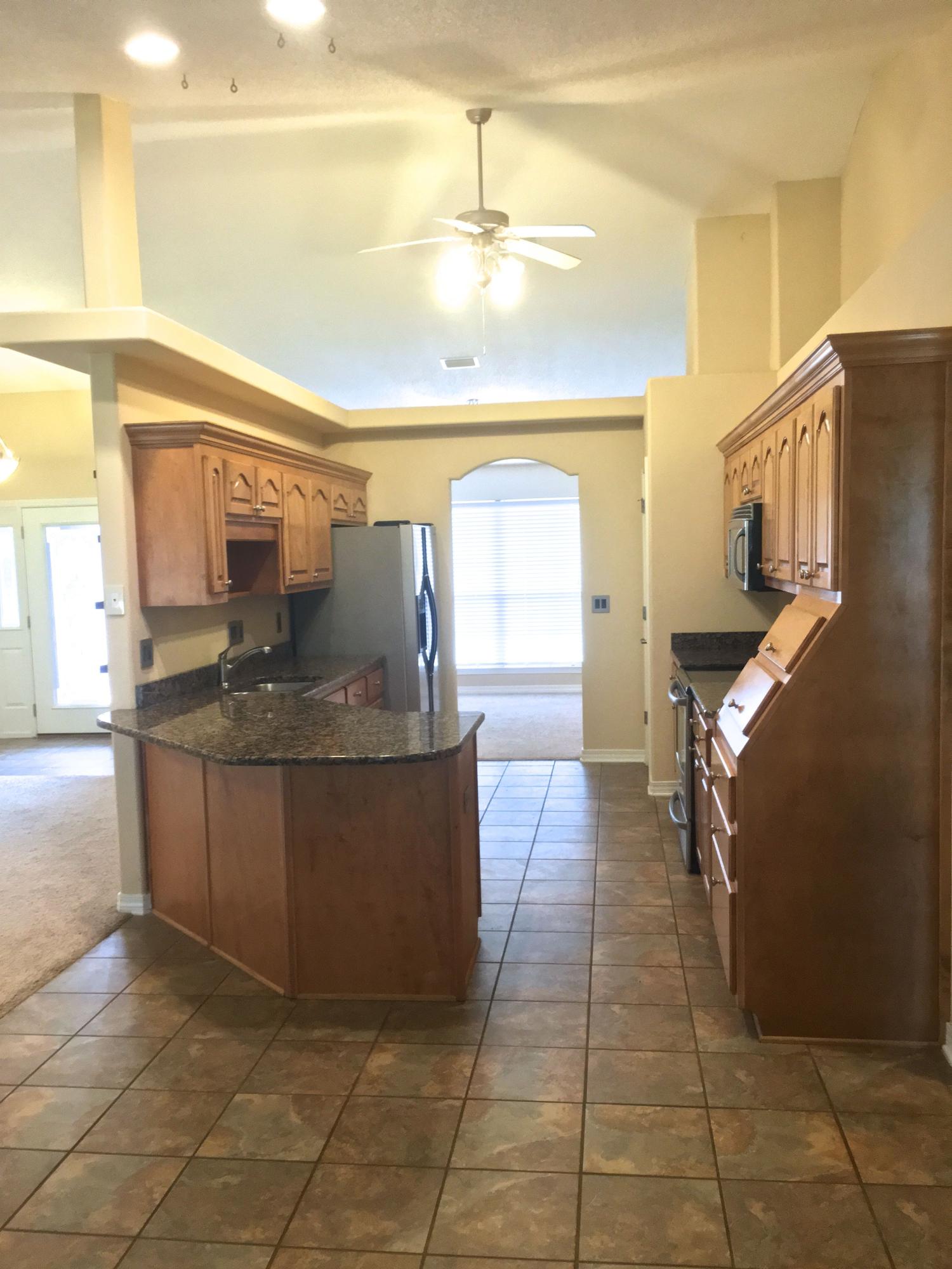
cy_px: 634
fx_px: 1063
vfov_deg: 61.7
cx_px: 476
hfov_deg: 48.2
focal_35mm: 29
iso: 200
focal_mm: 4.15
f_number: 2.2
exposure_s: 1/30
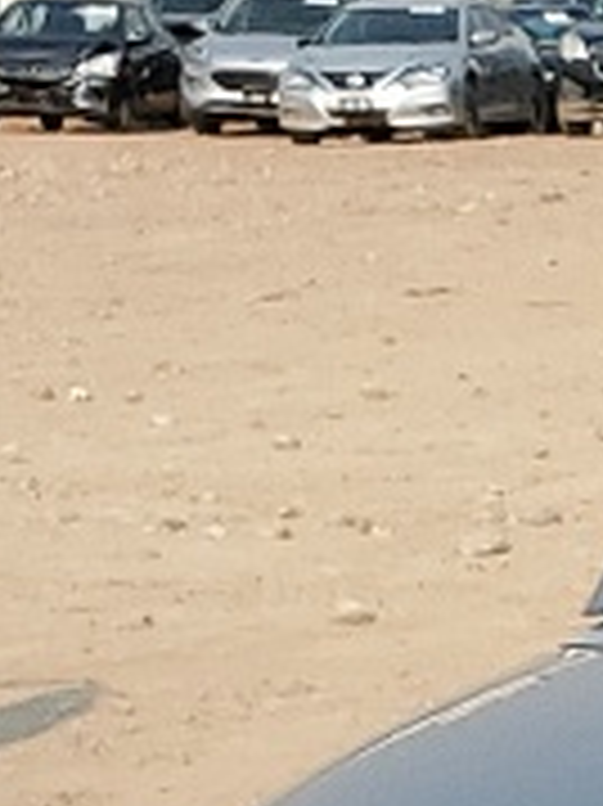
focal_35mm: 232
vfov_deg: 8.1
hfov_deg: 5.6
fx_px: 5395
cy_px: 1693
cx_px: 2358
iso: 50
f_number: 1.5
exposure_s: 1/2500
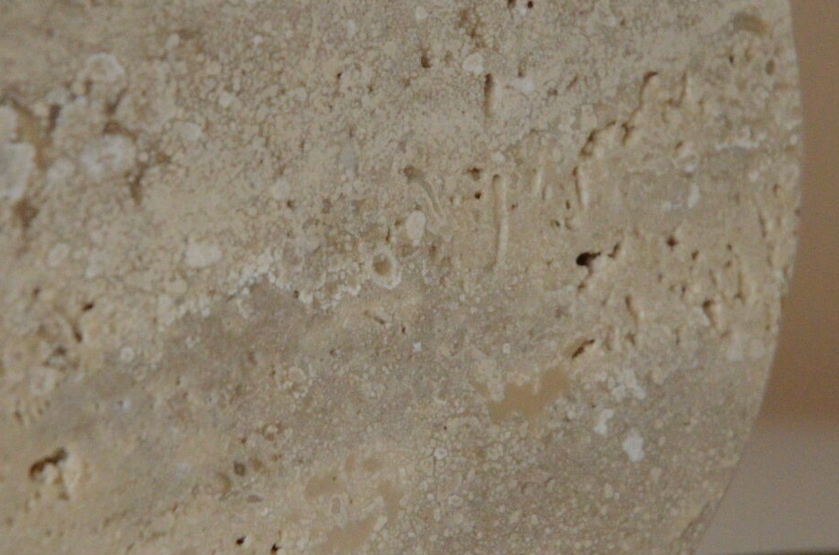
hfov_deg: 7.9
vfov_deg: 5.3
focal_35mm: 260
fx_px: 6054
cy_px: 186
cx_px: 242
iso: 2000
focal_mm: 65
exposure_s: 1/160
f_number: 4.5
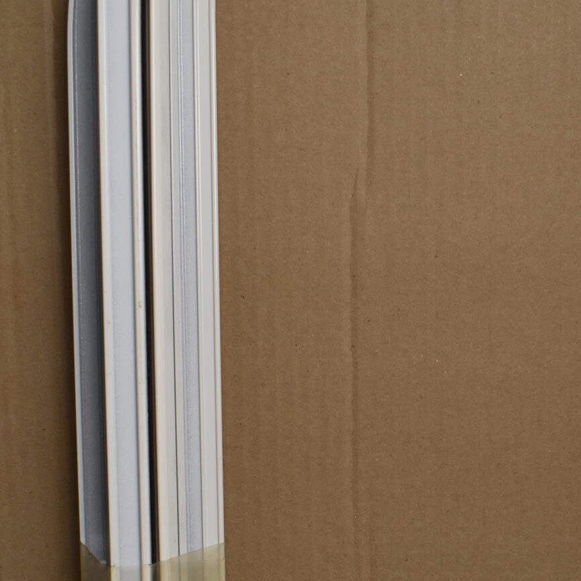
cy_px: 559
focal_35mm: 68
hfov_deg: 25.2
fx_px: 1291
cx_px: 396
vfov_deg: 24.4
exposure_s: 1/125
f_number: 5.6
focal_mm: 18
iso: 200
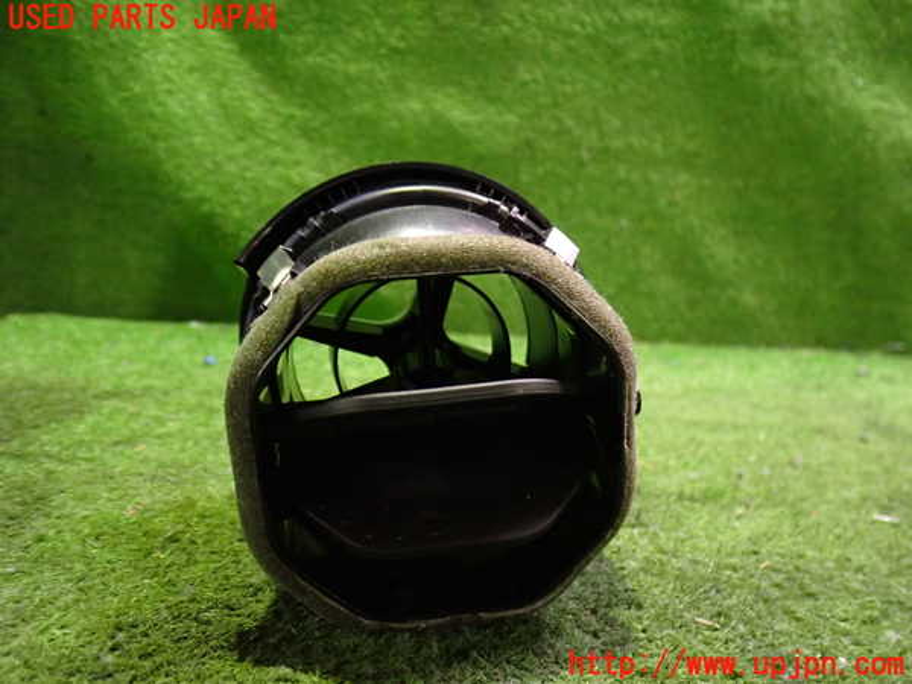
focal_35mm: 30
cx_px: 456
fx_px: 790
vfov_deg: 46.8
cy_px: 342
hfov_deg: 60.0
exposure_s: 1/15
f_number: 2.3
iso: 800
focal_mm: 5.4
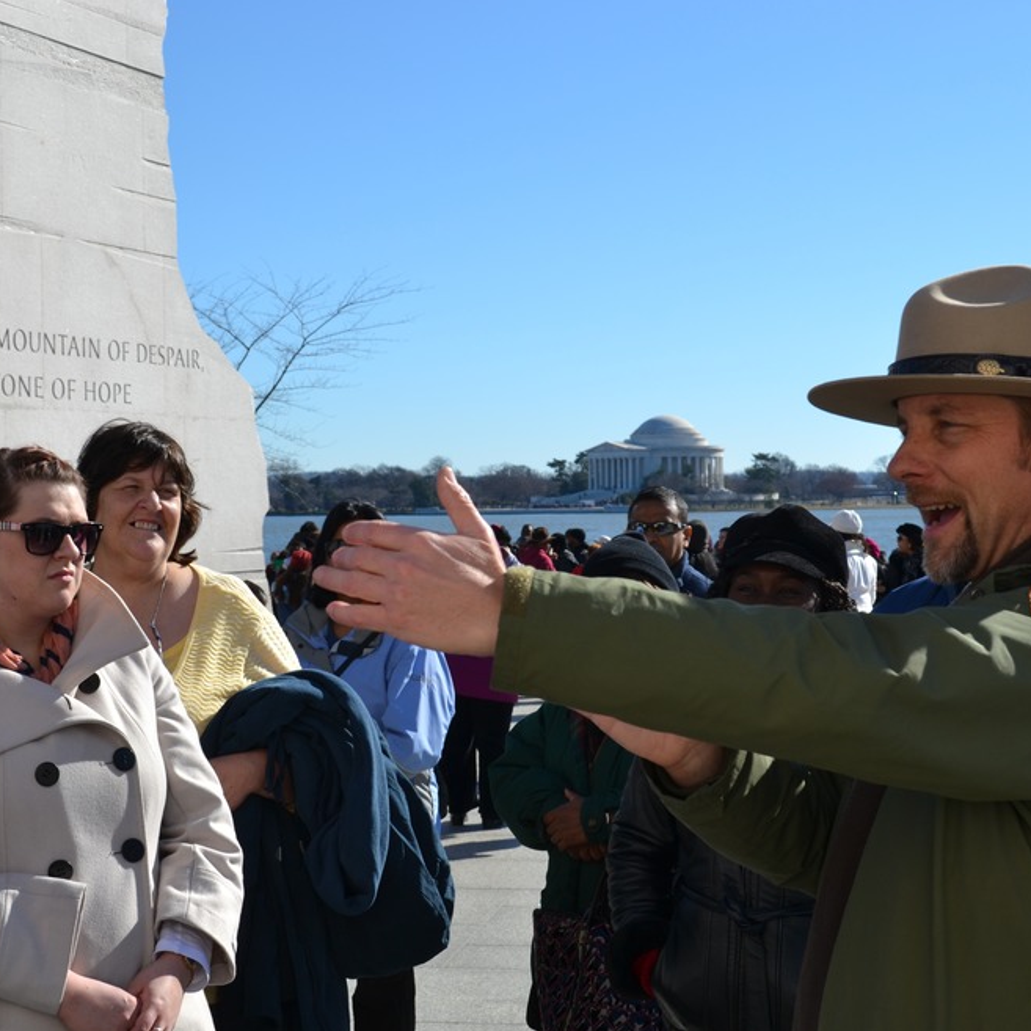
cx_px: 468
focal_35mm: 62
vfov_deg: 27.7
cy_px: 518
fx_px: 2089
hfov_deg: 27.7
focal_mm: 32
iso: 100
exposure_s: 1/250
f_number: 8
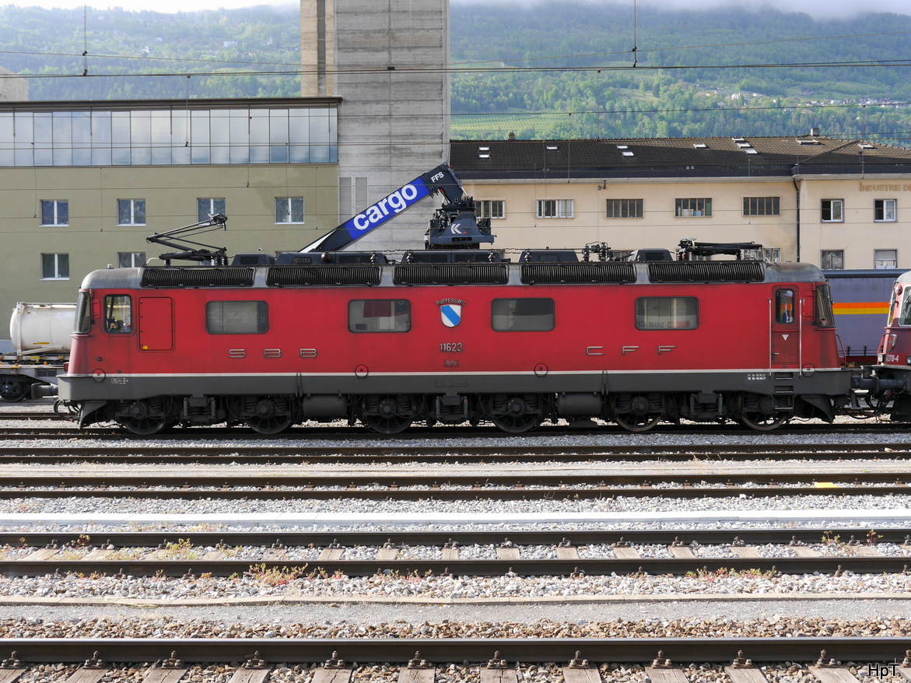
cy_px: 349
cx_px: 454
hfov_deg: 45.8
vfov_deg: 35.1
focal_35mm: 41
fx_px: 1079
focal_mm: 20
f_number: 6.3
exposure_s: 1/200
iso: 160
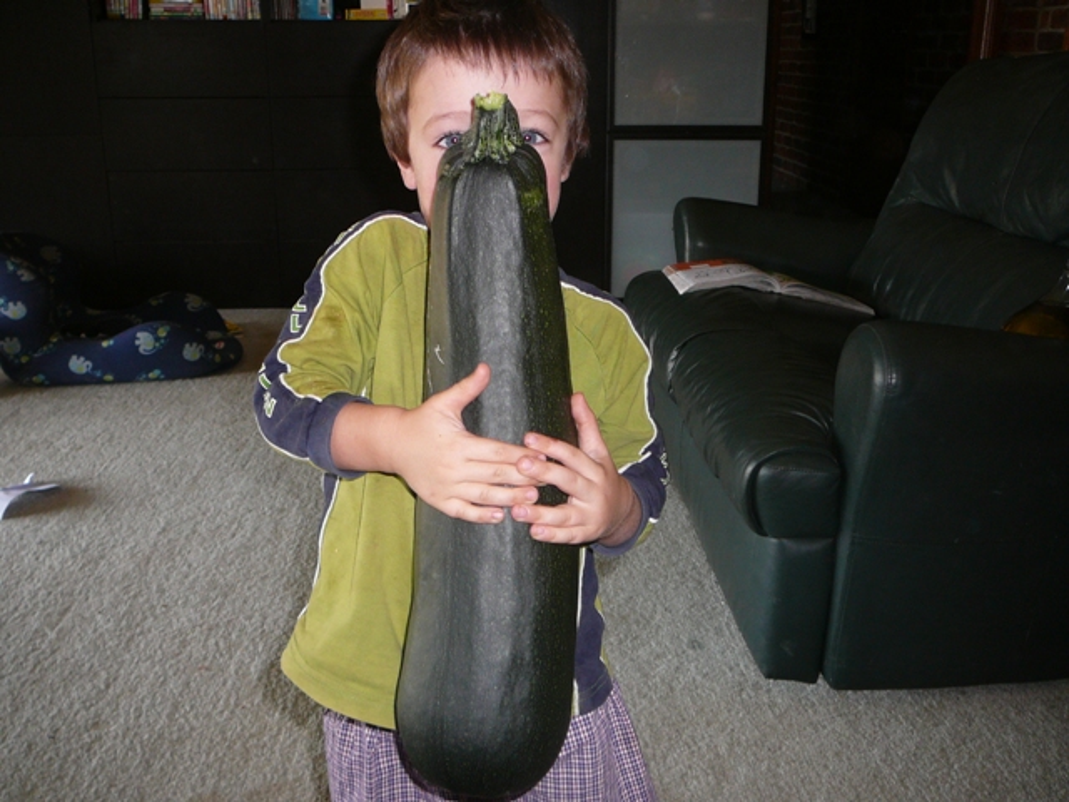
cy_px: 401
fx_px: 1081
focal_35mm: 35
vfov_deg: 40.7
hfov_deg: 52.6
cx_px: 534
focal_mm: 5.2
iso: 100
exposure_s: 1/30
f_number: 2.8
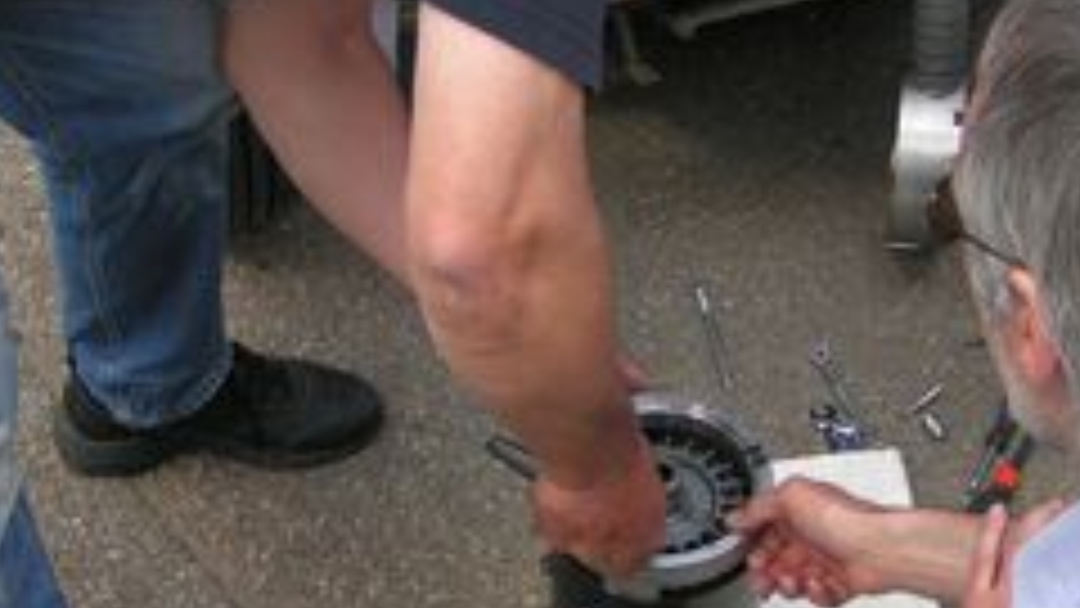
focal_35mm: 69
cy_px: 365
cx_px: 630
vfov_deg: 17.5
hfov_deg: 30.5
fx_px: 1976
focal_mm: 5.8
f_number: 2.8
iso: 50
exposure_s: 1/400
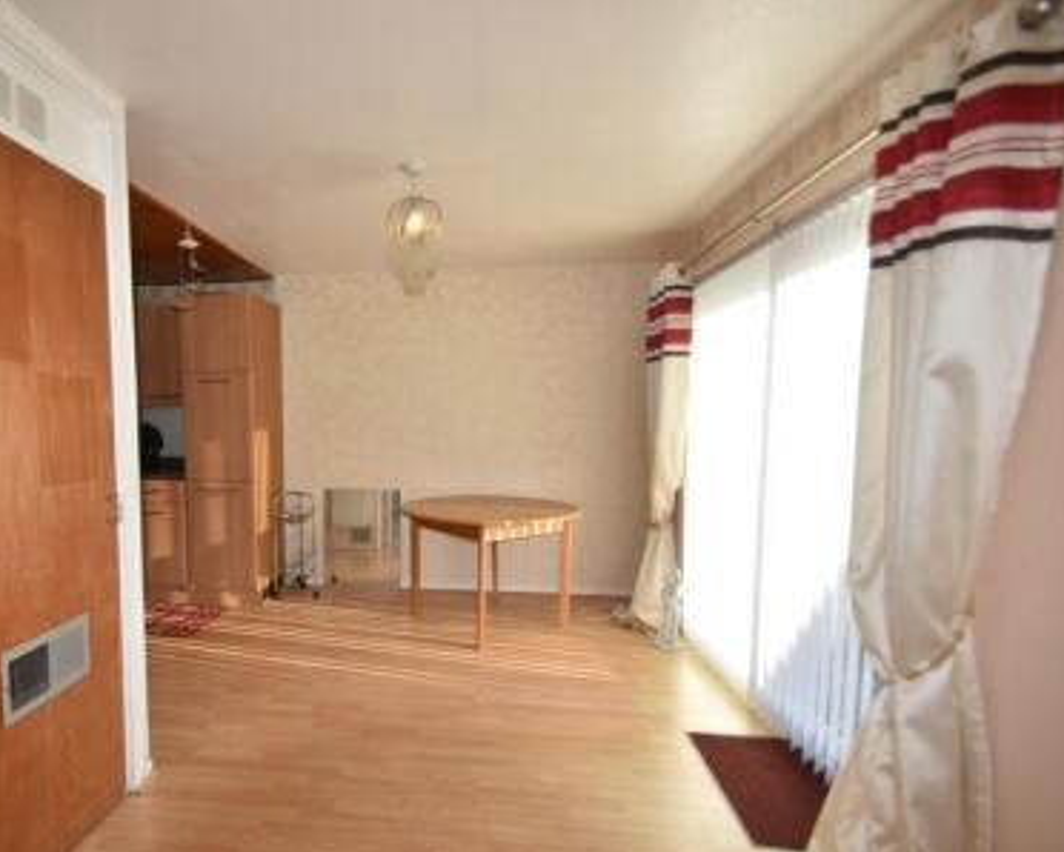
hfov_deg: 84.6
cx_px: 398
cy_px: 450
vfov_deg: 73.8
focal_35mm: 18
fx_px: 567
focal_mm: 10
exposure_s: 1/200
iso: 100
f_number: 4.5
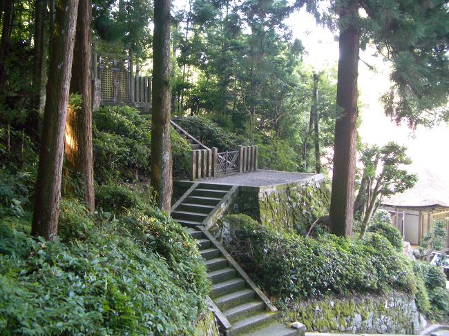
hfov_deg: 52.6
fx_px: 454
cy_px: 168
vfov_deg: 40.7
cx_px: 224
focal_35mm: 35
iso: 100
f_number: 2.6
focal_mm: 5.8
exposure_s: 1/25
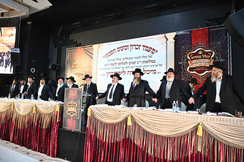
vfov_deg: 47.9
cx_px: 122
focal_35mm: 27
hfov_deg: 67.4
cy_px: 81
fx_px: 183
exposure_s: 1/100
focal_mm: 27
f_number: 2.8
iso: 2500
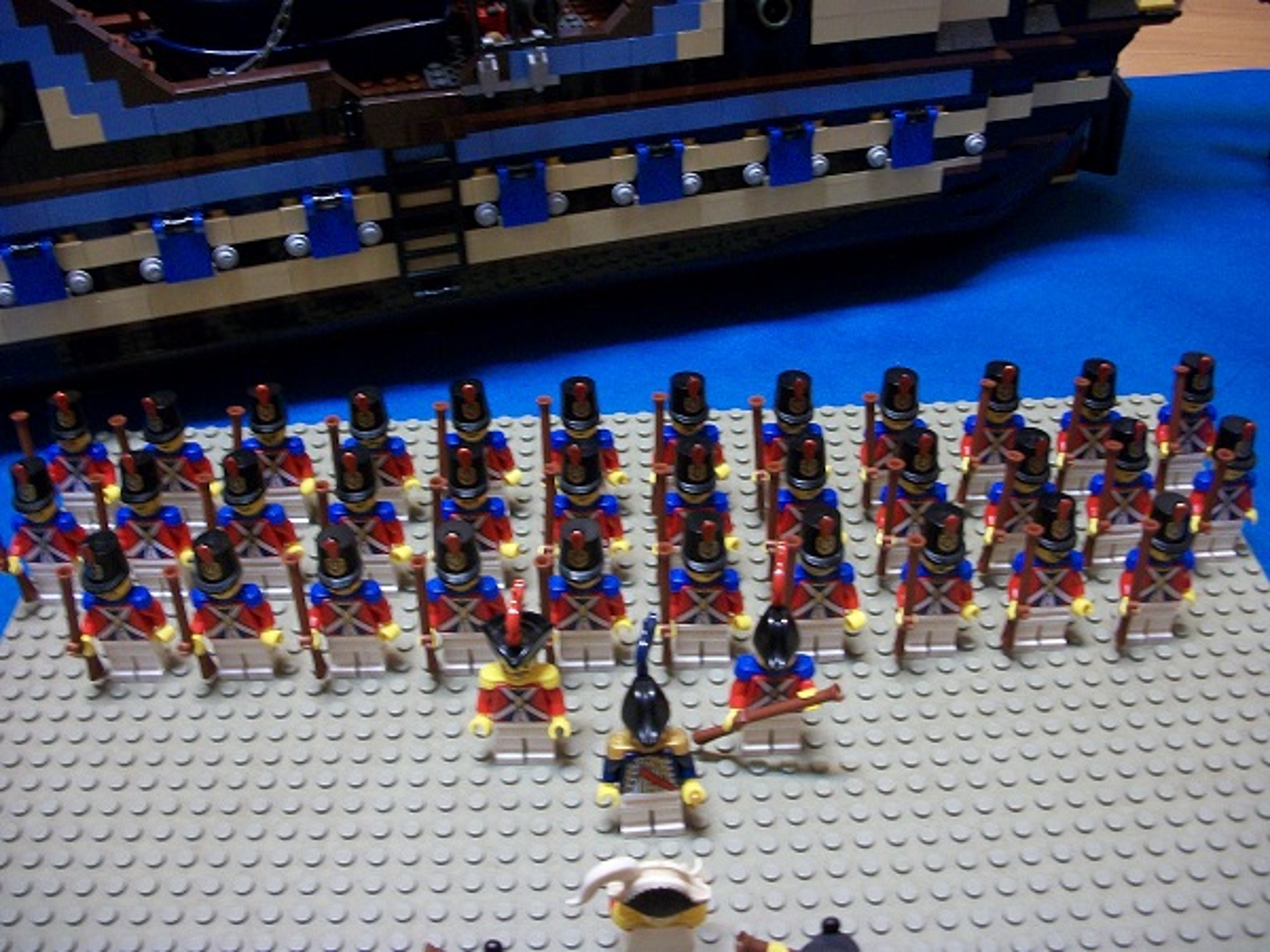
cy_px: 476
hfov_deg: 52.6
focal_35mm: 35
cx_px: 635
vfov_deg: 40.7
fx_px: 1284
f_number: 3.1
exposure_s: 1/8
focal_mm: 6.3
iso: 250
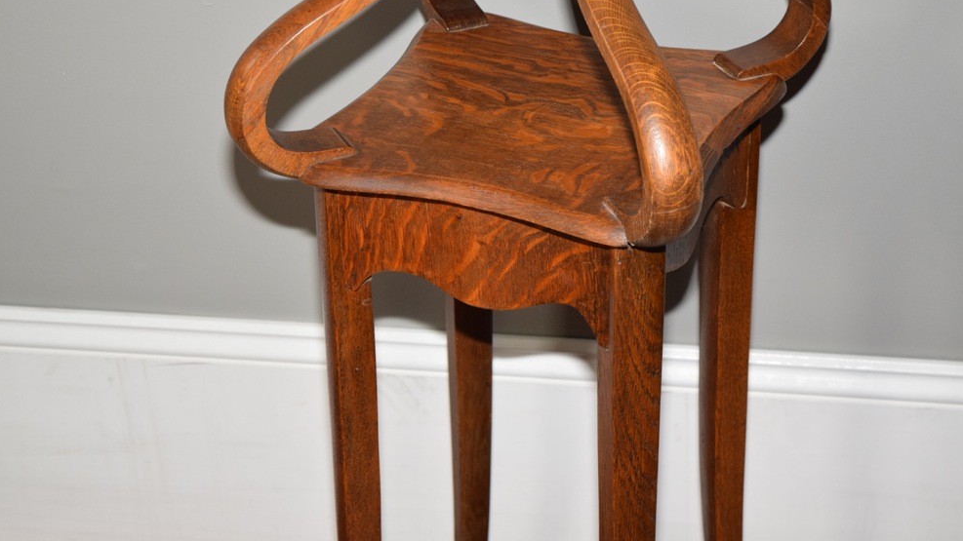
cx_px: 485
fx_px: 2235
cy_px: 242
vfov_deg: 13.8
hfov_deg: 24.3
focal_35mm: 88
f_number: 5.6
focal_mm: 55
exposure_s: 1/100
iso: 800
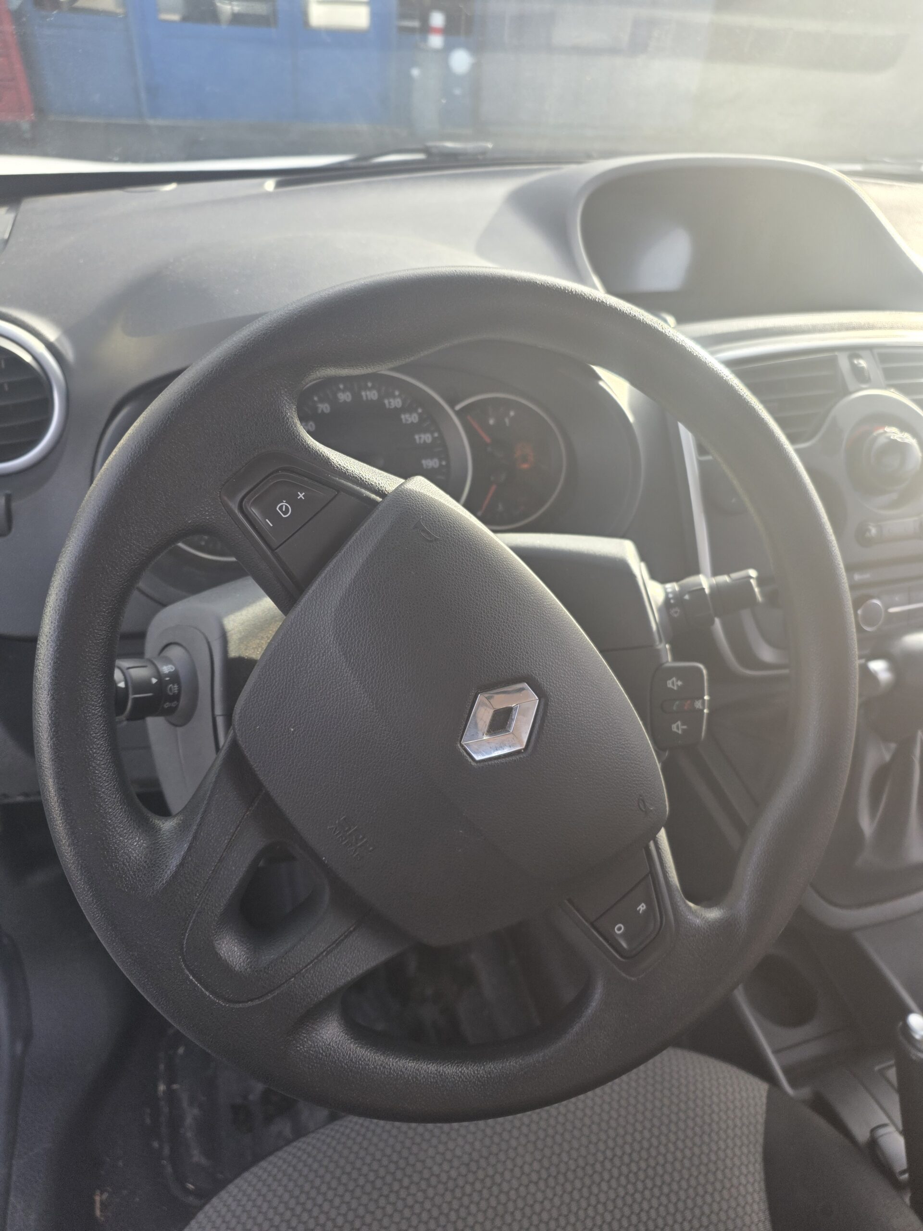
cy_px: 616
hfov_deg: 58.9
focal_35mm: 23
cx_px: 462
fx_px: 818
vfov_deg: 73.9
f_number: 1.7
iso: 32
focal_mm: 6.25
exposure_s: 1/180
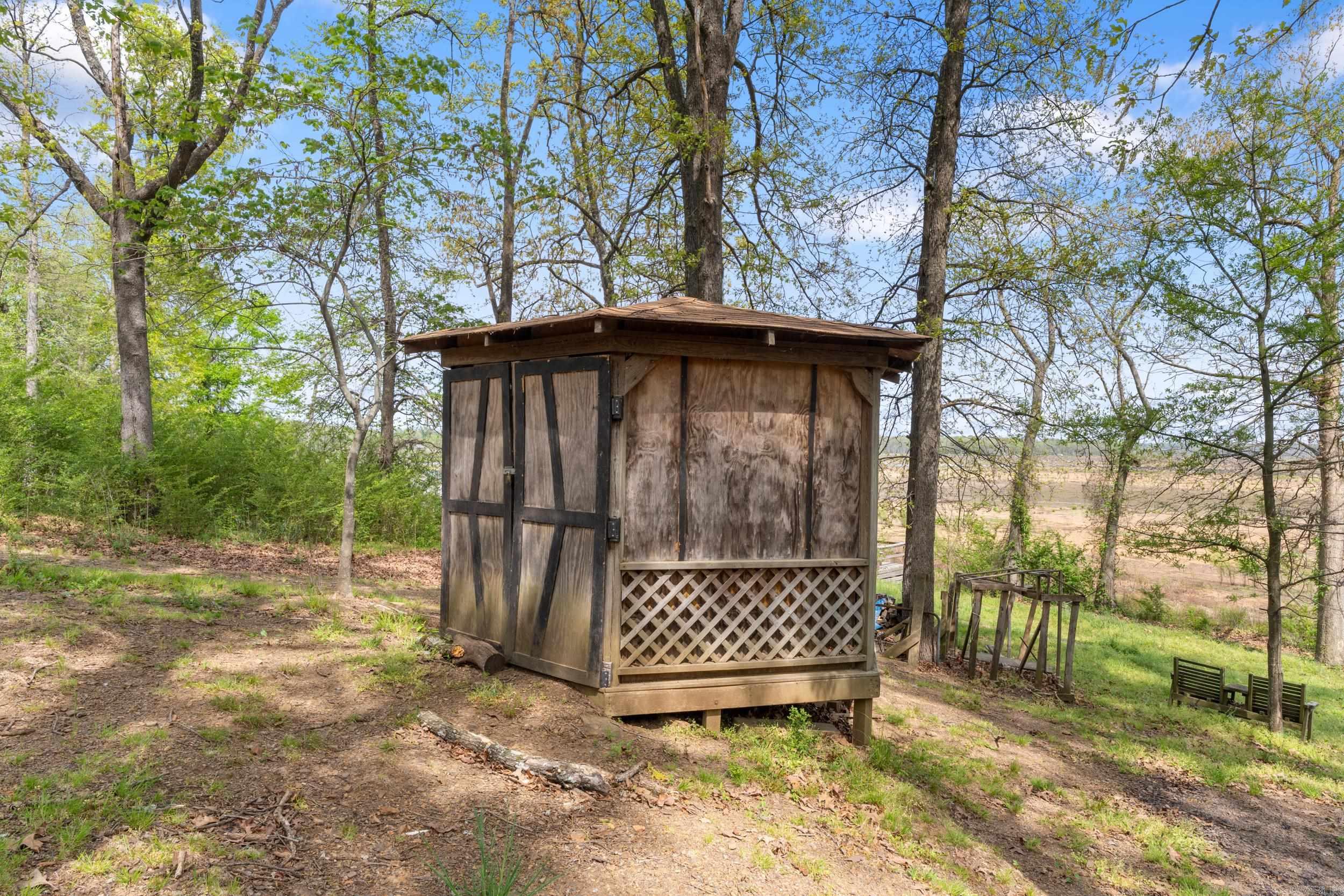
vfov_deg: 61.7
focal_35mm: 20
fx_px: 750
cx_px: 672
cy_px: 448
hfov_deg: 83.7
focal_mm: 13.4
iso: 200
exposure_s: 1/60
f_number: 9
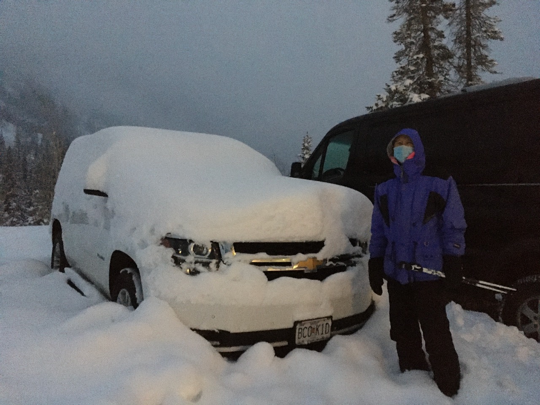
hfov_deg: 61.7
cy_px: 202
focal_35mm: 29
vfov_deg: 48.2
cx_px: 270
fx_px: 452
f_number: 2.2
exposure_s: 1/15
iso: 1600
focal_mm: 4.15
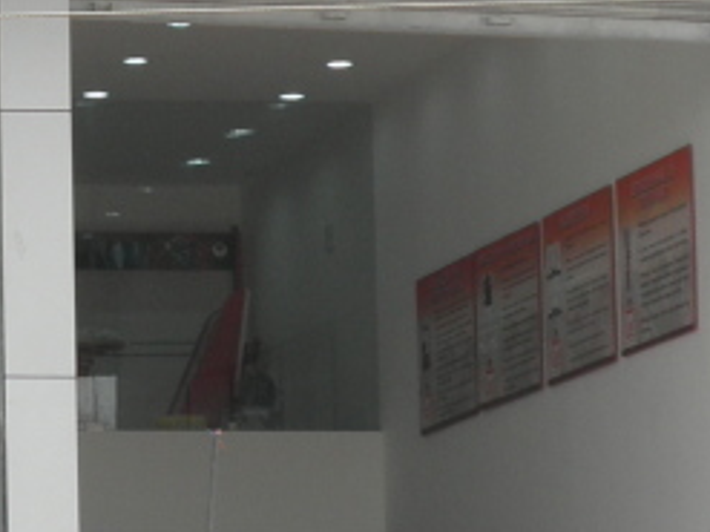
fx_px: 5351
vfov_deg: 5.7
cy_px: 288
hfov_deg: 7.5
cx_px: -126
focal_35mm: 261
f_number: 5.4
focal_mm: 11.3
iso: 64
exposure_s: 1/160
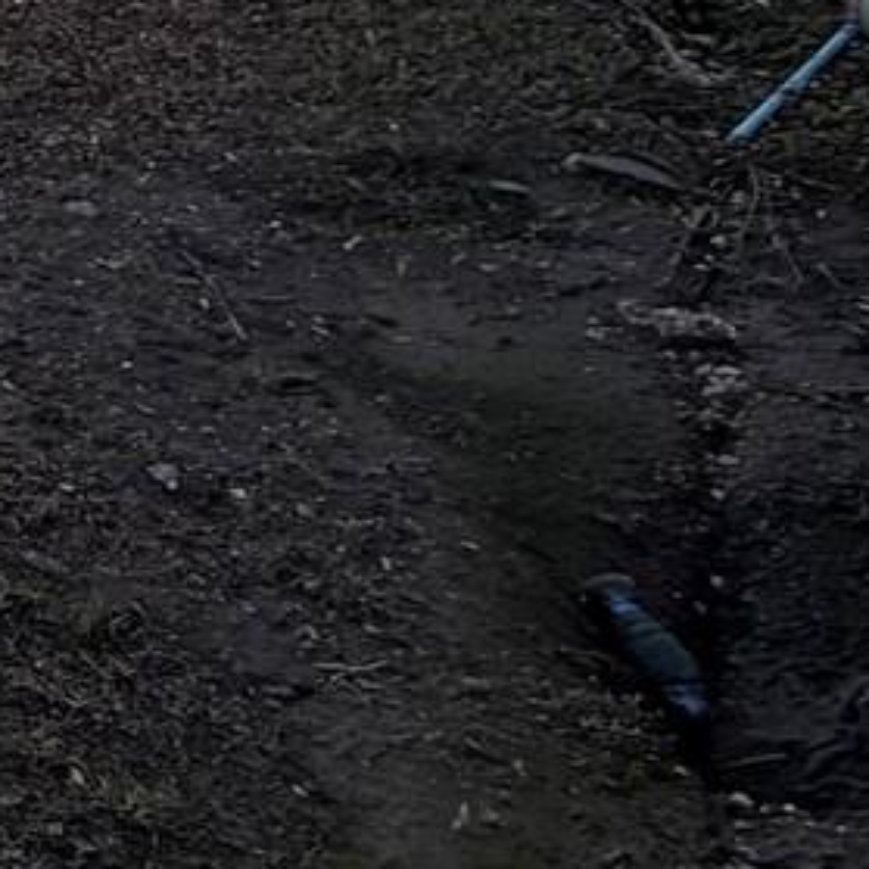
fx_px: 2017
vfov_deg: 23.0
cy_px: -72
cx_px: -1134
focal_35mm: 71
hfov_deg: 15.5
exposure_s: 1/760
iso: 40
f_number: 2.2
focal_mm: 2.22
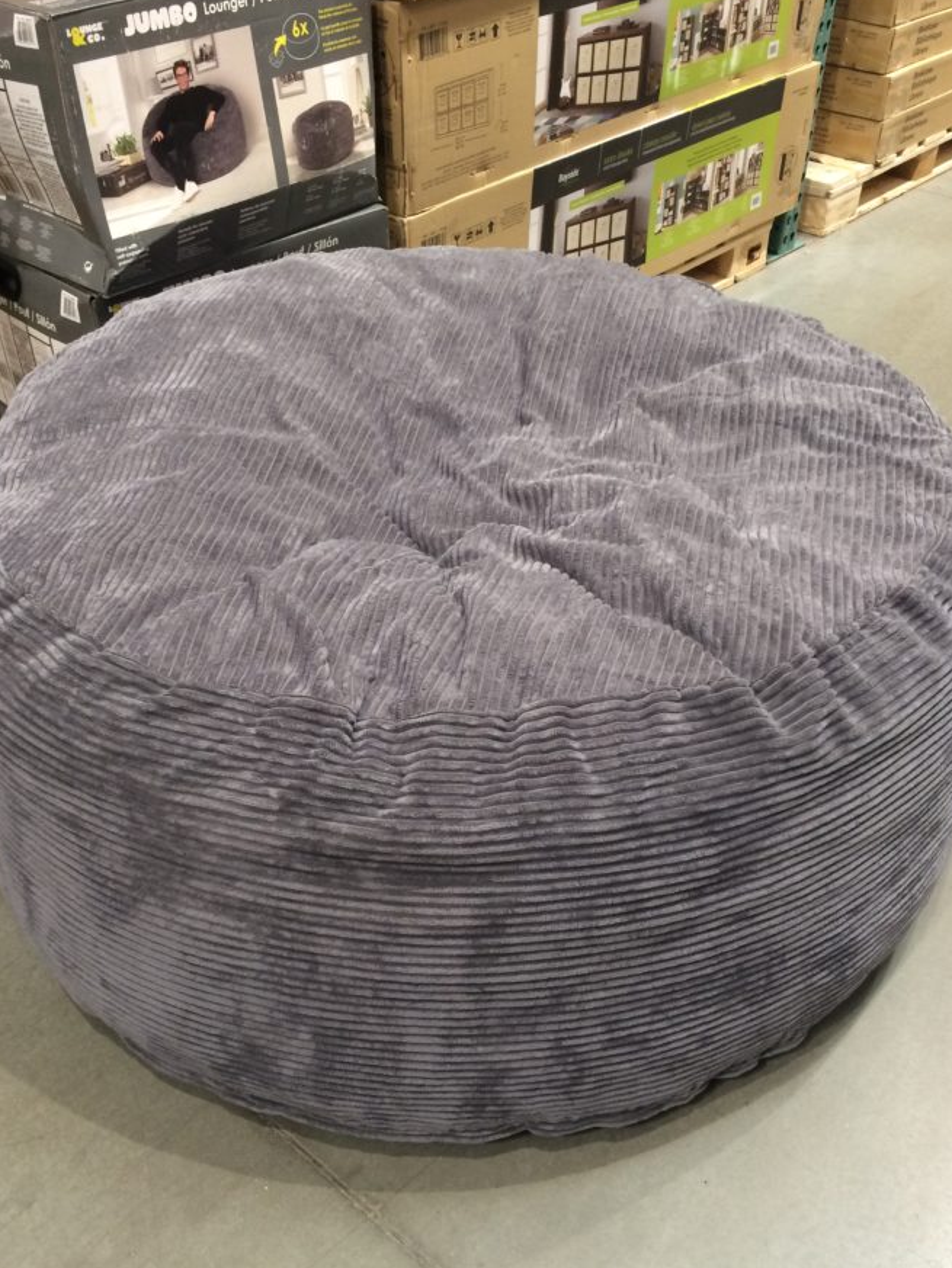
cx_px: 453
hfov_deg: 41.8
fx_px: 1246
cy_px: 677
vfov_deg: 53.9
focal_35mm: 34
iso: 125
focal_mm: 4.15
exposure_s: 1/30
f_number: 2.2
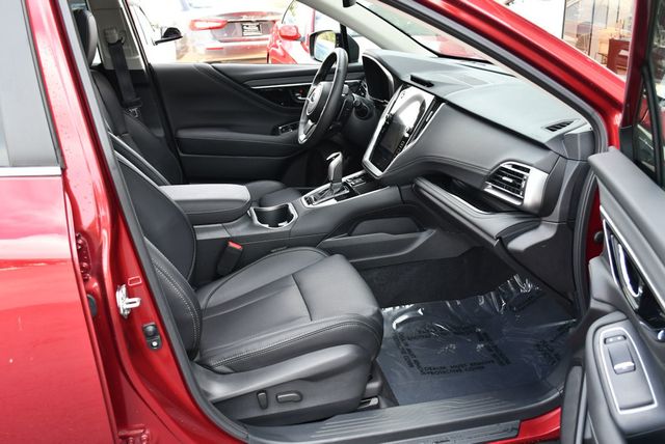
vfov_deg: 36.9
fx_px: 666
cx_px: 332
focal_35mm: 36
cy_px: 222
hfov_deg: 53.1
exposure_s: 1/250
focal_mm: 18
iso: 400
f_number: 4
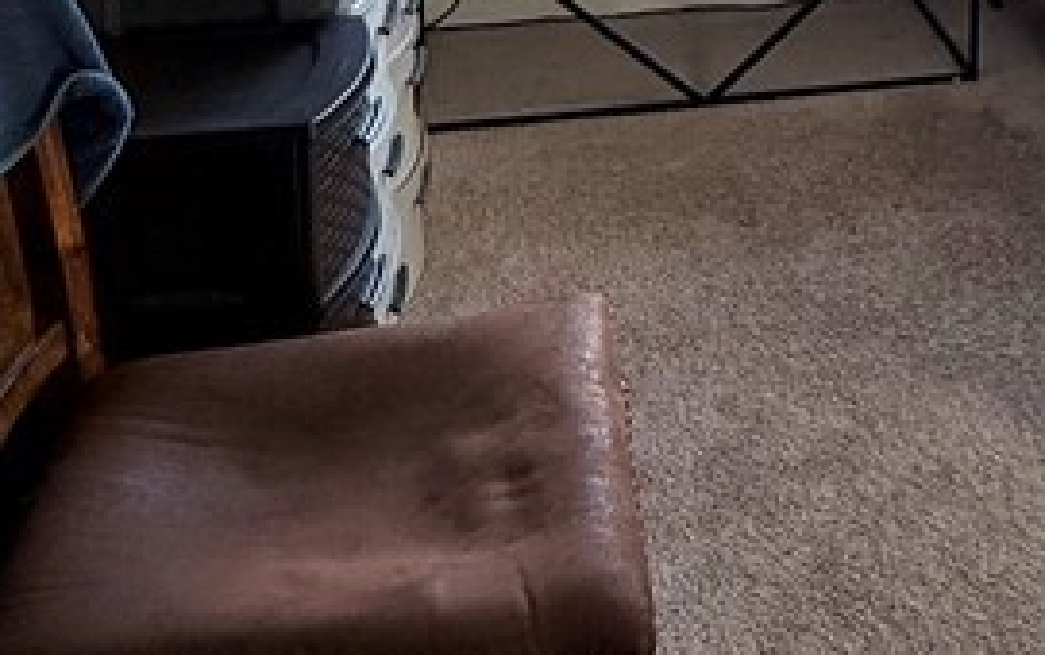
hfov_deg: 33.8
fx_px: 1597
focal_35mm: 56
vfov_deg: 20.2
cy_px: -304
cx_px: 983
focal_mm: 2.22
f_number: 2.2
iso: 80
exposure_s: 1/99
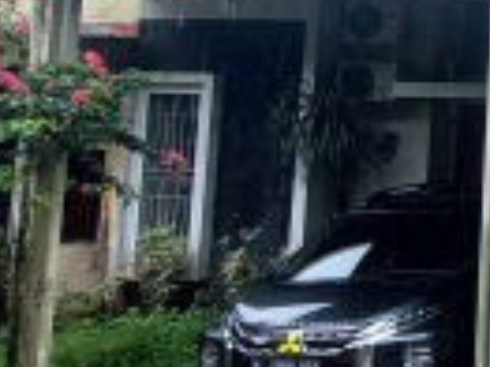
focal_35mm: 61
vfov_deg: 23.3
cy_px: 26
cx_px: 974
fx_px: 863
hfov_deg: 19.2
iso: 50
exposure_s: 1/370
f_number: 2.2
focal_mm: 1.74
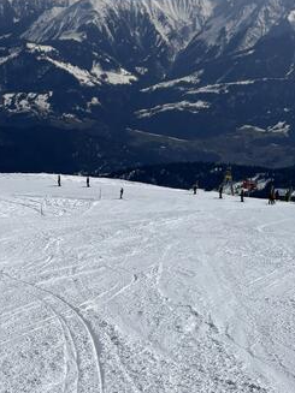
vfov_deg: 23.7
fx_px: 932
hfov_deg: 17.9
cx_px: 75
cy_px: 280
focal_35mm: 82
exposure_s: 1/18519
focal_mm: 5.96
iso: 32
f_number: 1.6
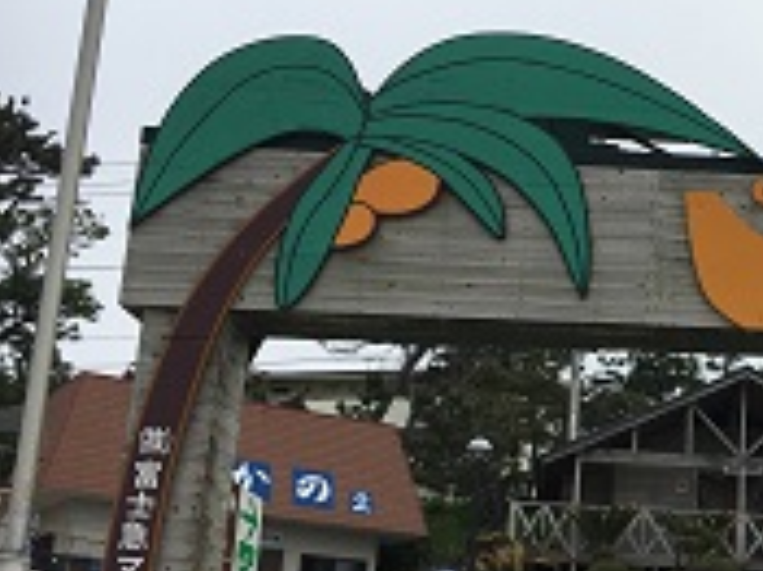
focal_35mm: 67
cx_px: 850
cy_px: 390
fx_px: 1476
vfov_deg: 21.8
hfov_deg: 26.6
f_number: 2.2
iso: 25
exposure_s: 1/1672
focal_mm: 4.15
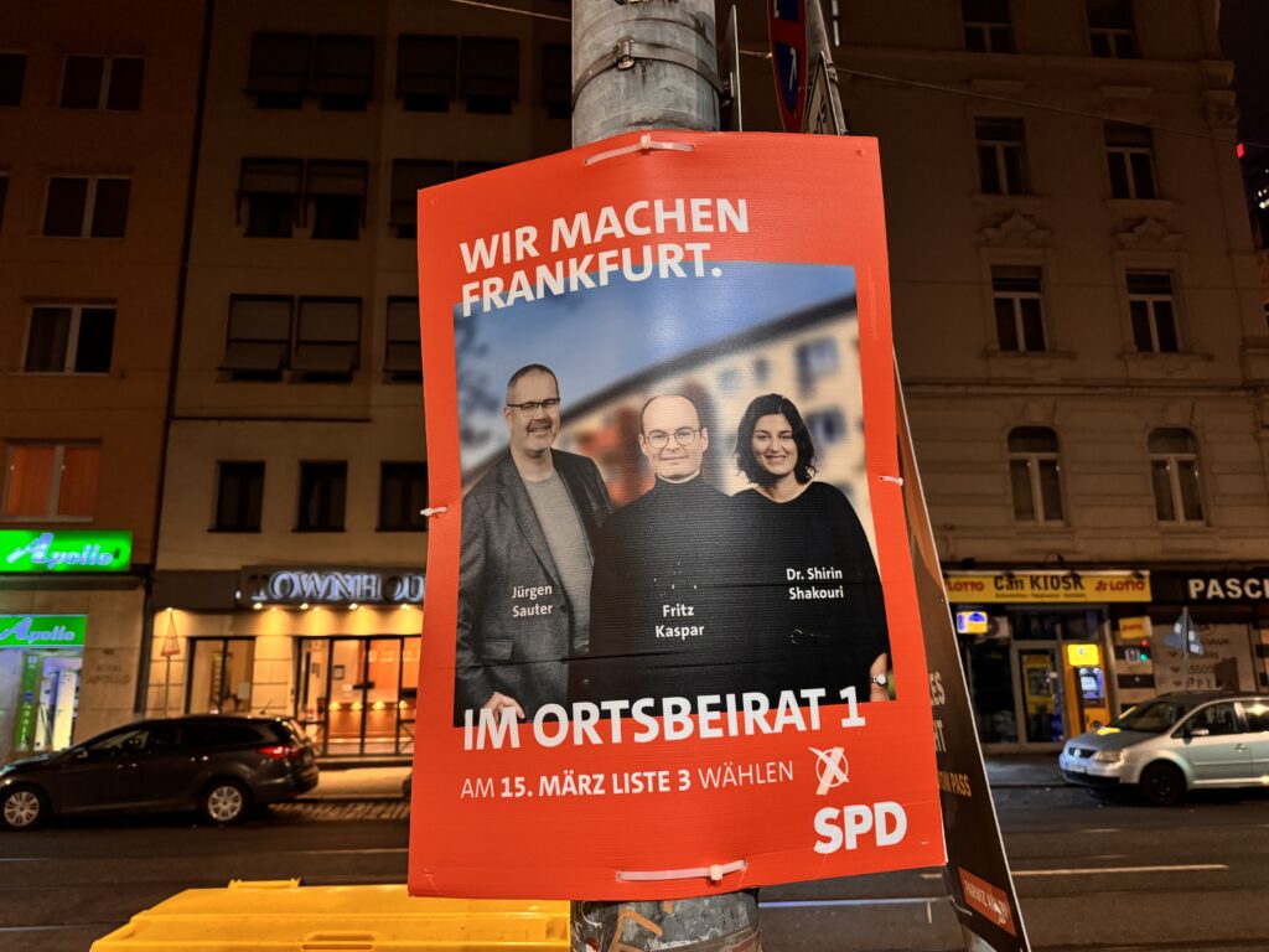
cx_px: 634
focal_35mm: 24
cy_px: 476
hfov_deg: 71.6
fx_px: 880
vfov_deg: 56.8
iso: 800
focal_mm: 6.76
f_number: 1.78
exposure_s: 1/50
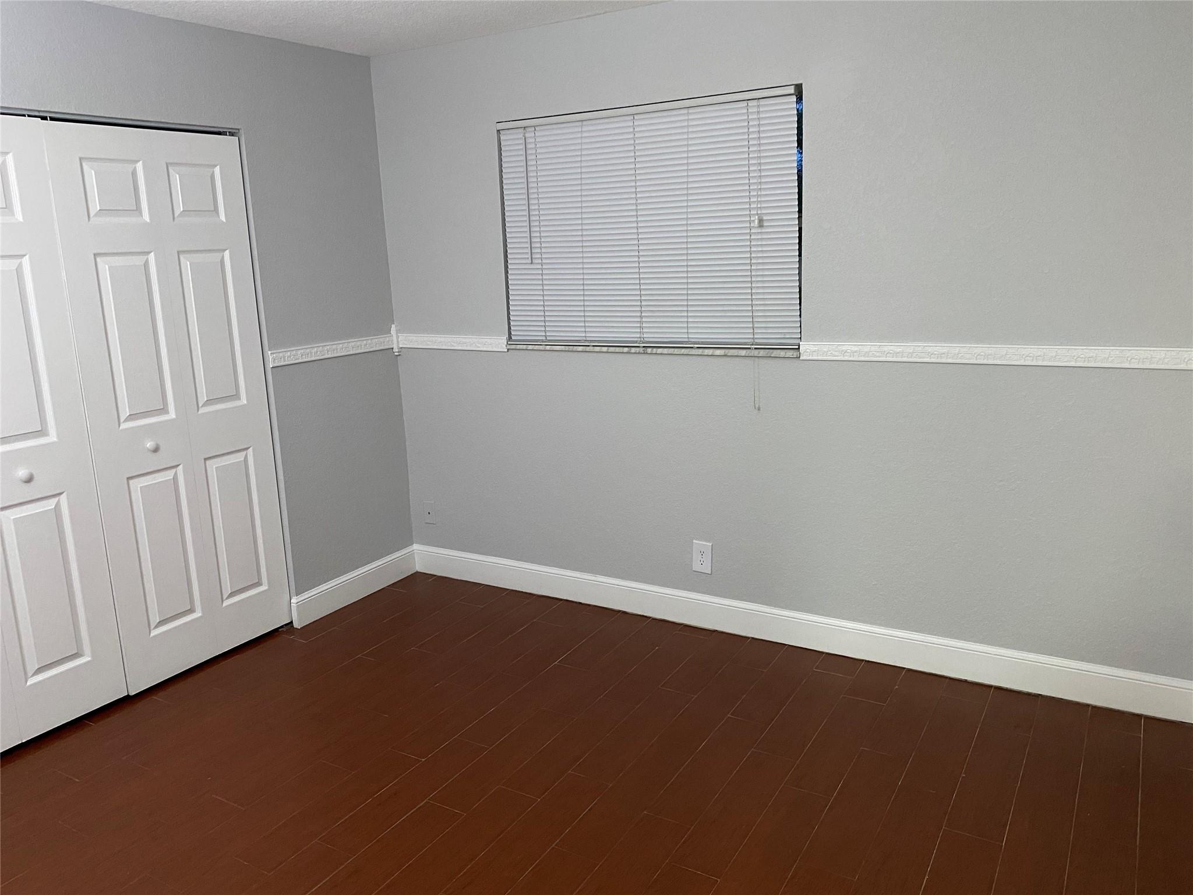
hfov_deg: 67.3
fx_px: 896
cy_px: 448
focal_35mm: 26
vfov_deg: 53.1
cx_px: 596
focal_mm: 4.25
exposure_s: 1/40
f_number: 1.8
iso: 400
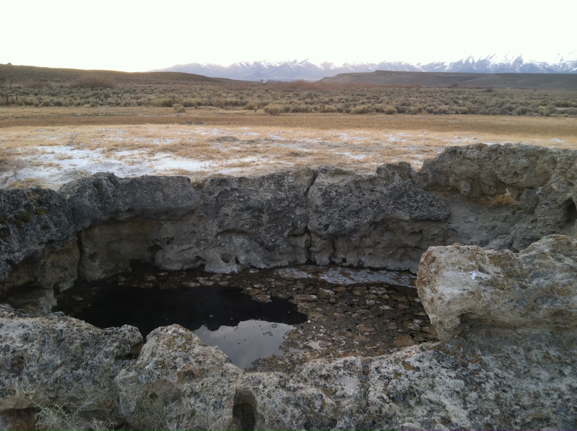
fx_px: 583
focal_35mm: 35
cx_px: 288
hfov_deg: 52.7
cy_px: 216
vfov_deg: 40.6
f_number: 2.8
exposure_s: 1/142
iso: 80
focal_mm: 3.85
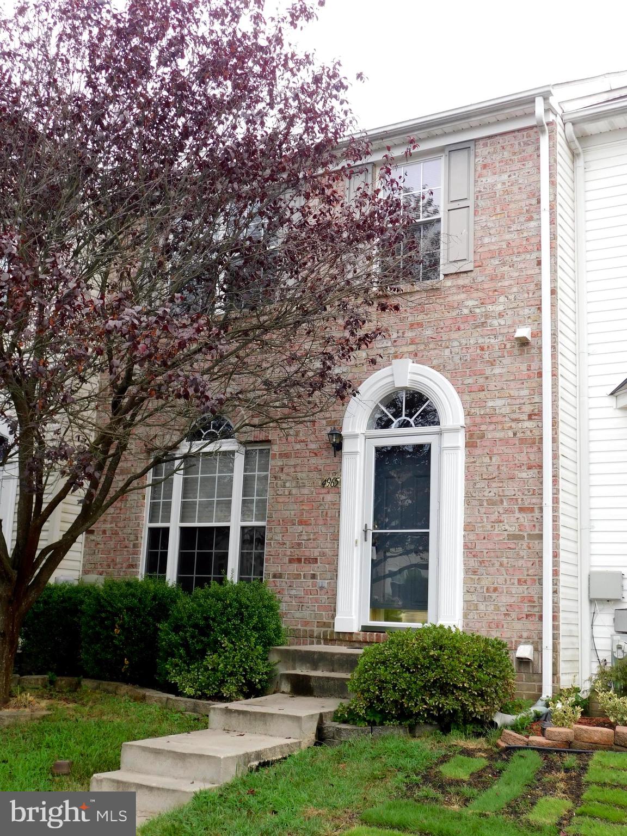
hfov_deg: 36.0
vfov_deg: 46.8
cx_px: 314
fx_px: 966
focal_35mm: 40
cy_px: 418
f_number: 3.6
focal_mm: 7.1
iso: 125
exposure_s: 1/320
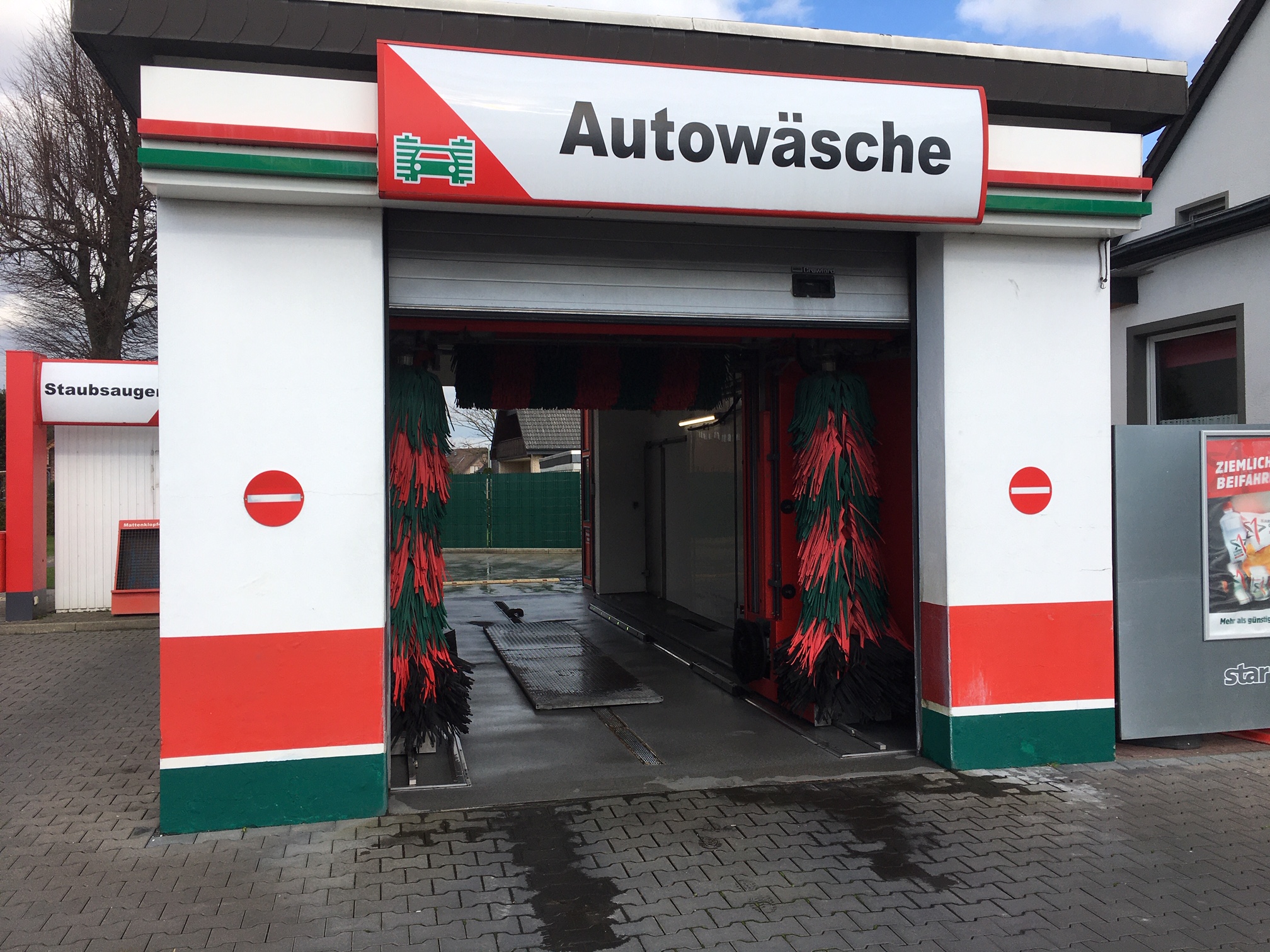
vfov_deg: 48.2
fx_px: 1064
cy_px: 476
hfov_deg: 61.7
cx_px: 635
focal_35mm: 29
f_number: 2.2
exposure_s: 1/1304
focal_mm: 4.15
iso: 25
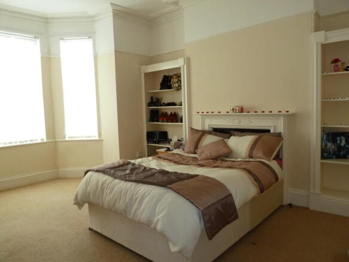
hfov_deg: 69.4
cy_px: 131
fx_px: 252
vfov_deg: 54.9
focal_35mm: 25
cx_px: 174
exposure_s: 1/30
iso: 200
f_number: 3.3
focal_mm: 4.1
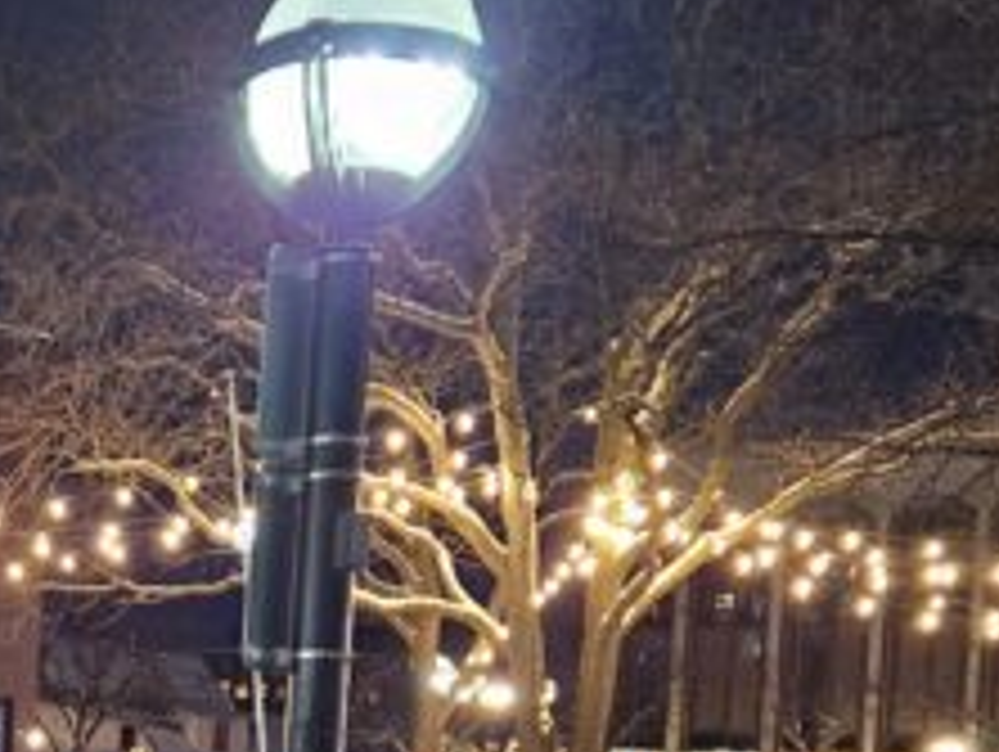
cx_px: 4
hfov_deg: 25.7
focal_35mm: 72
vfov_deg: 19.5
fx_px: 2080
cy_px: 842
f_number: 1.8
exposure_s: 1/24
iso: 800
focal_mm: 5.4
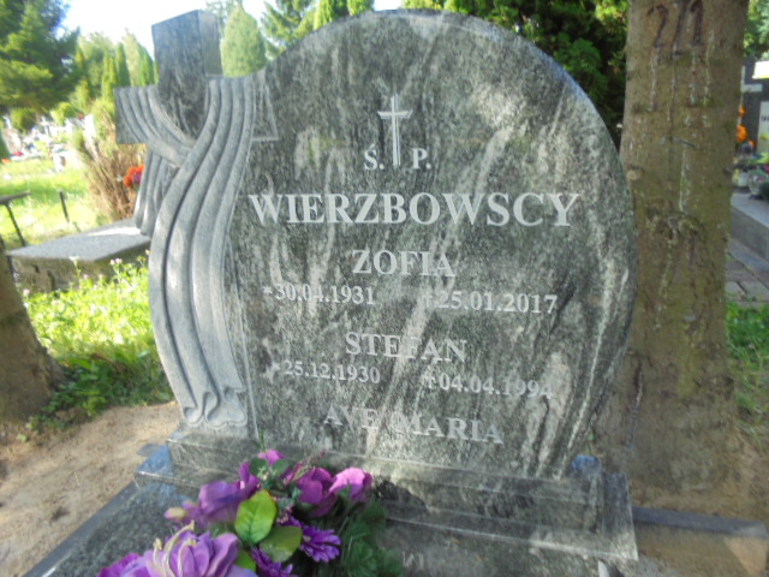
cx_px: 384
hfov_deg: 67.3
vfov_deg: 53.1
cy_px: 288
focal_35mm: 26
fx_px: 578
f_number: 3.5
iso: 100
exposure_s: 1/125
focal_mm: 4.6
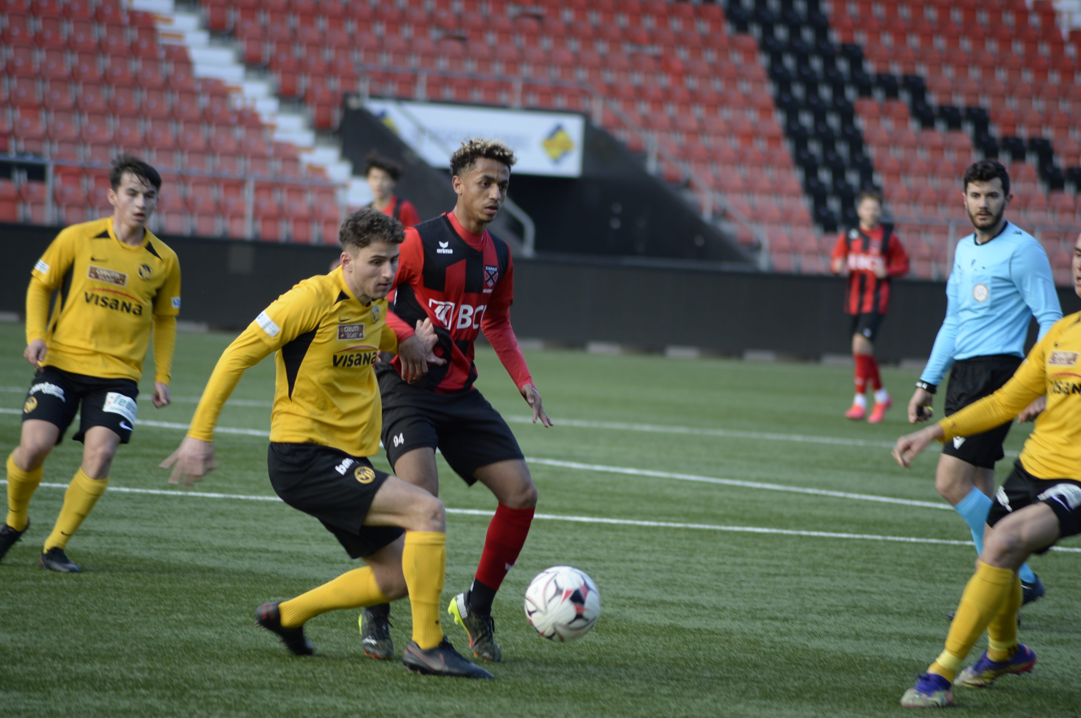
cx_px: 540
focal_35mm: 280
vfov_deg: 4.9
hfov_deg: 7.4
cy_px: 359
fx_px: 8399
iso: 320
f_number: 5.3
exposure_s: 1/250
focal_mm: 280
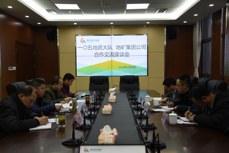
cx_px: 114
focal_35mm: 42
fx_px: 267
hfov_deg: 46.4
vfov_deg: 31.9
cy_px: 76
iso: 100
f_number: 4.5
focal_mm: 42
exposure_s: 1/20
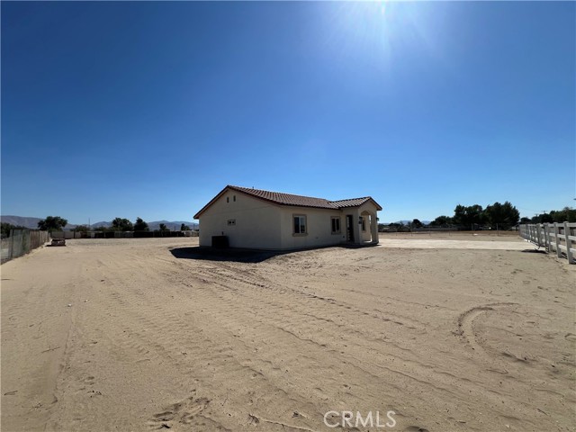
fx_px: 216
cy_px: 216
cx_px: 288
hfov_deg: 106.2
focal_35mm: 13
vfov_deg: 89.9
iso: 32
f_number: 1.8
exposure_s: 1/3215
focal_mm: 1.57
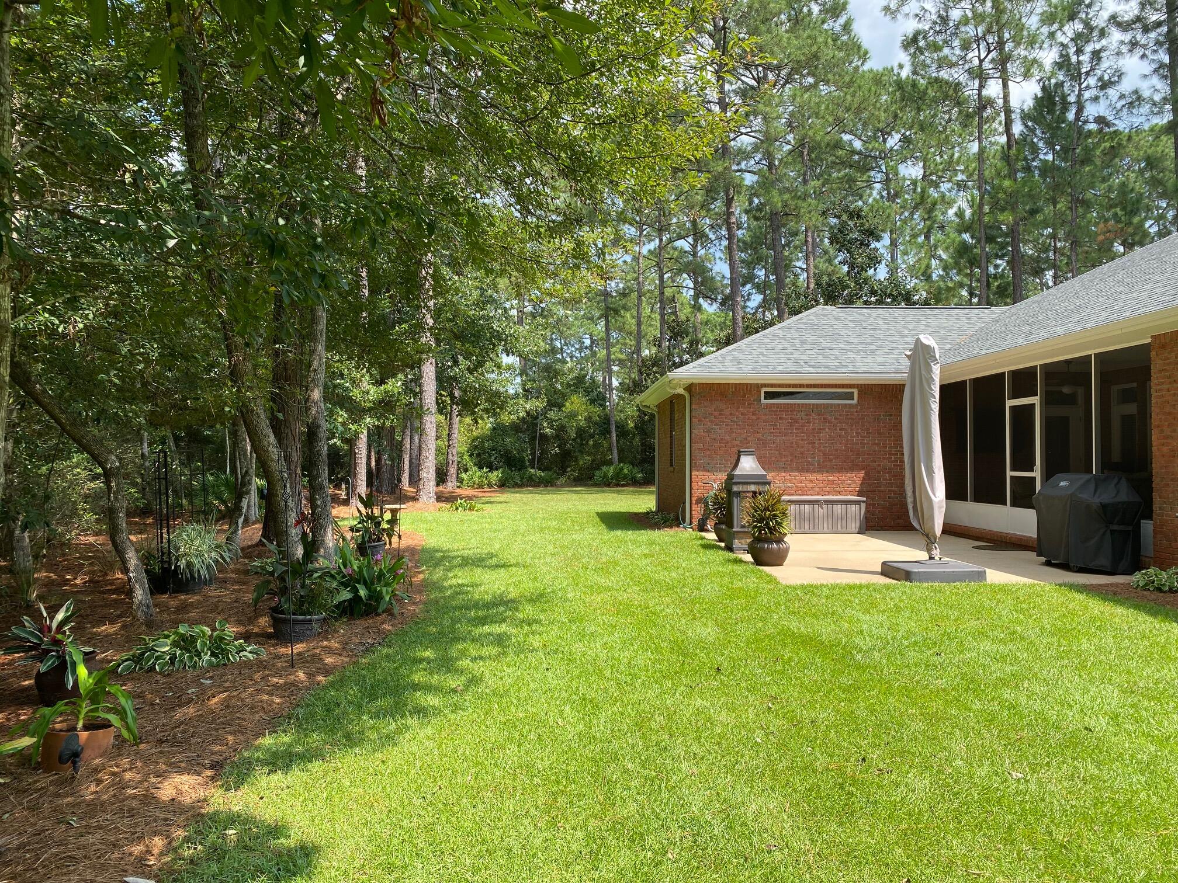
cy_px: 442
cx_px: 589
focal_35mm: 26
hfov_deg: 67.3
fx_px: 885
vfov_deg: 53.1
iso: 32
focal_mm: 4.25
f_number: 1.8
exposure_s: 1/912
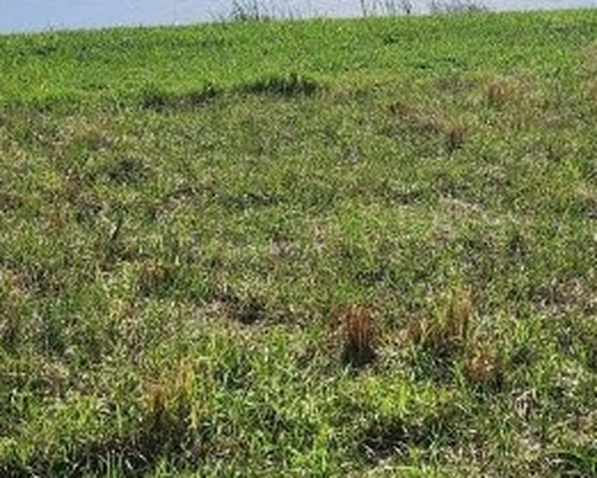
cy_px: 57
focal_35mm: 88
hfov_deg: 21.6
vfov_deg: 17.2
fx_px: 1555
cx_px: 405
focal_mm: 6.4
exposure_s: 1/1884
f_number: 1.8
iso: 12
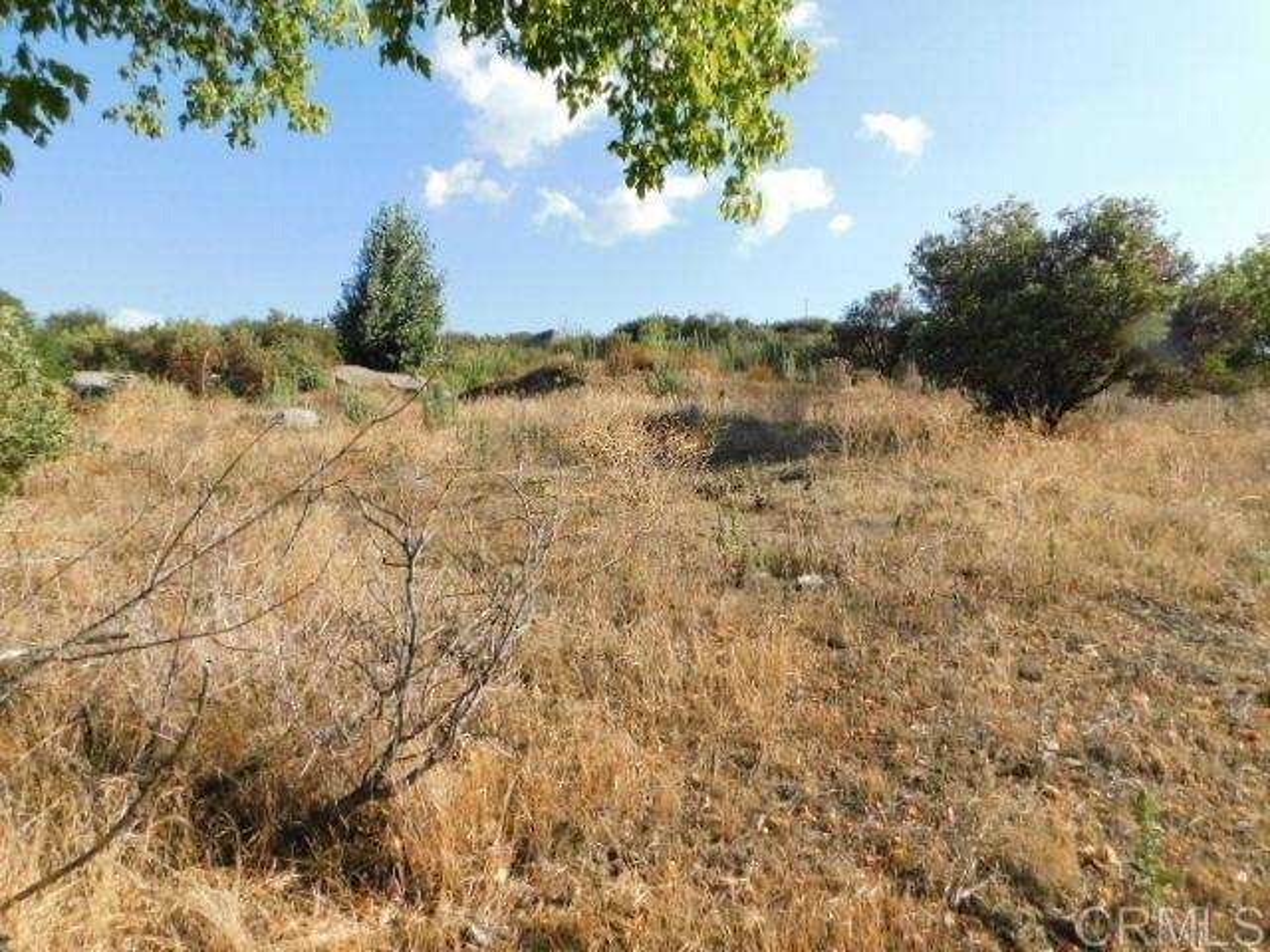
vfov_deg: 58.9
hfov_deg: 73.9
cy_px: 476
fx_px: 844
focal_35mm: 23
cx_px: 635
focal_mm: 4
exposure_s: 1/1500
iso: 800
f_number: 6
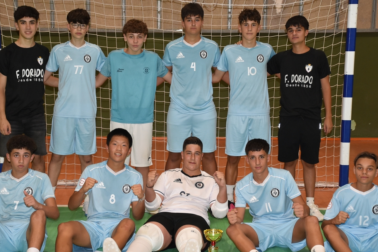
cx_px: 185
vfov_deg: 19.5
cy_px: 135
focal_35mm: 70
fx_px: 736
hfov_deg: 28.8
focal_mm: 38
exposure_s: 1/200
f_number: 4.2
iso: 800
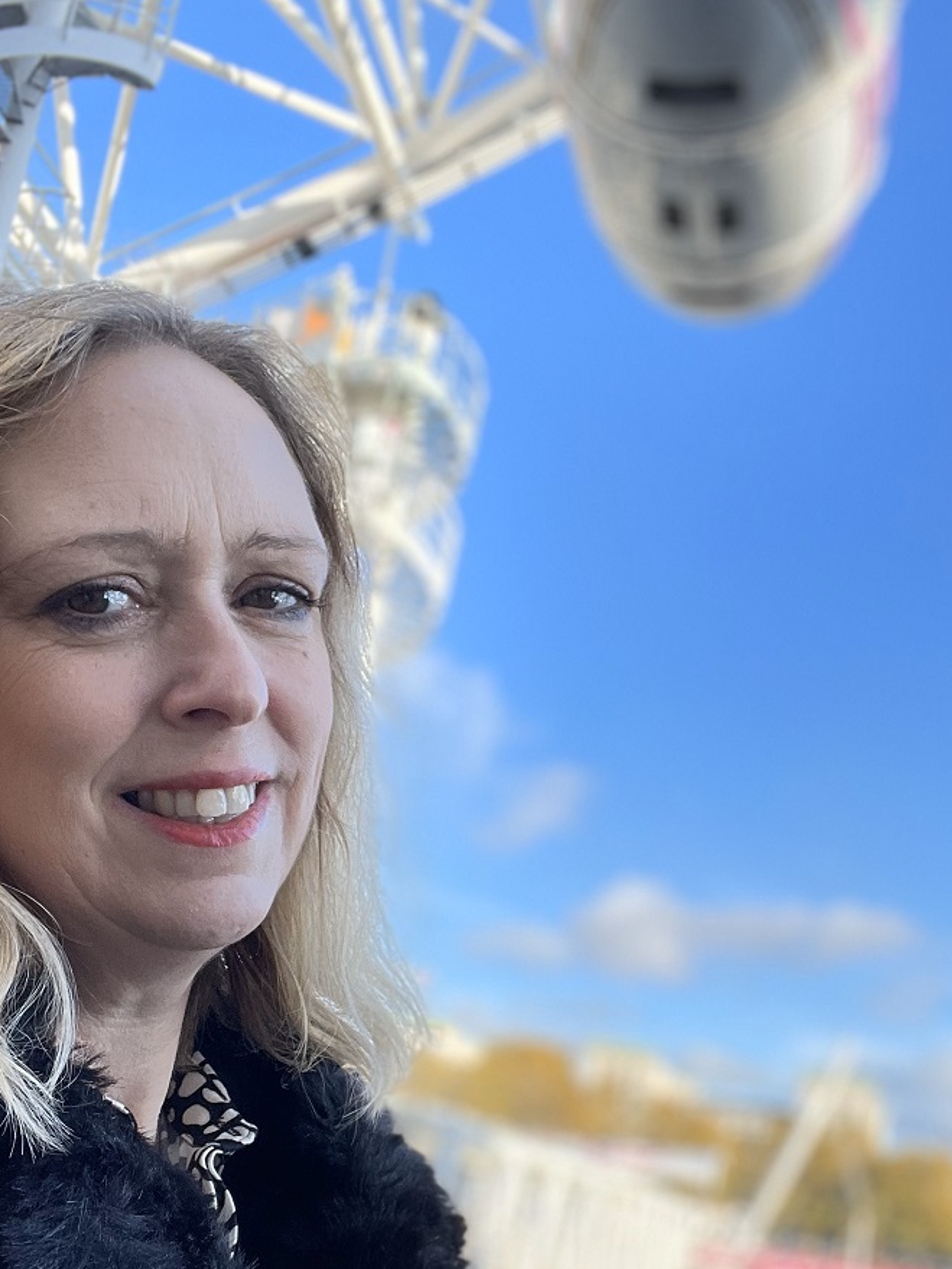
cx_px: 478
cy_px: 820
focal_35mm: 41
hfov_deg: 35.2
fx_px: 1503
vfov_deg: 45.2
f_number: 2.2
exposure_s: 1/286
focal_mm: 2.71
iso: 32
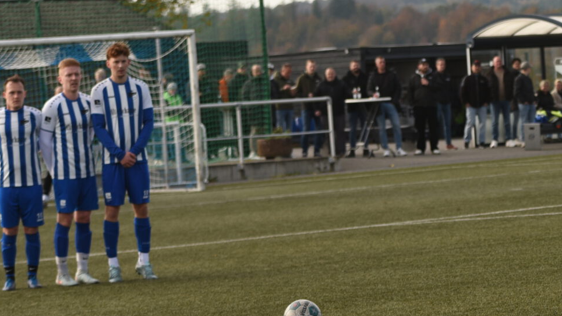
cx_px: 664
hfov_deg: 8.9
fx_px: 3562
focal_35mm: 239
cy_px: 114
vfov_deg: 5.1
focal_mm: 86
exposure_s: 1/2000
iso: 400
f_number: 5
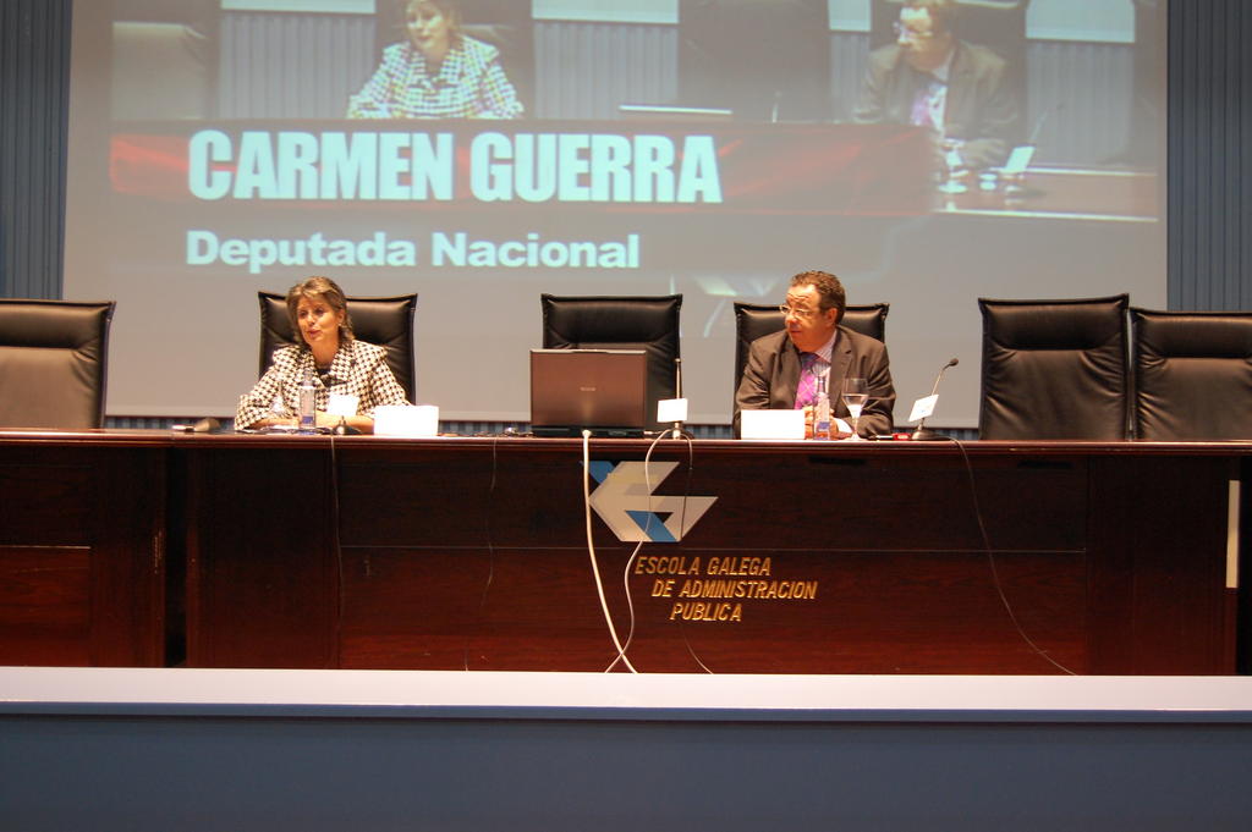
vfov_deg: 26.4
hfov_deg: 38.9
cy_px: 416
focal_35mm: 51
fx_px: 1772
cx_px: 626
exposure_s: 1/15
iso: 800
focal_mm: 34
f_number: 4.5
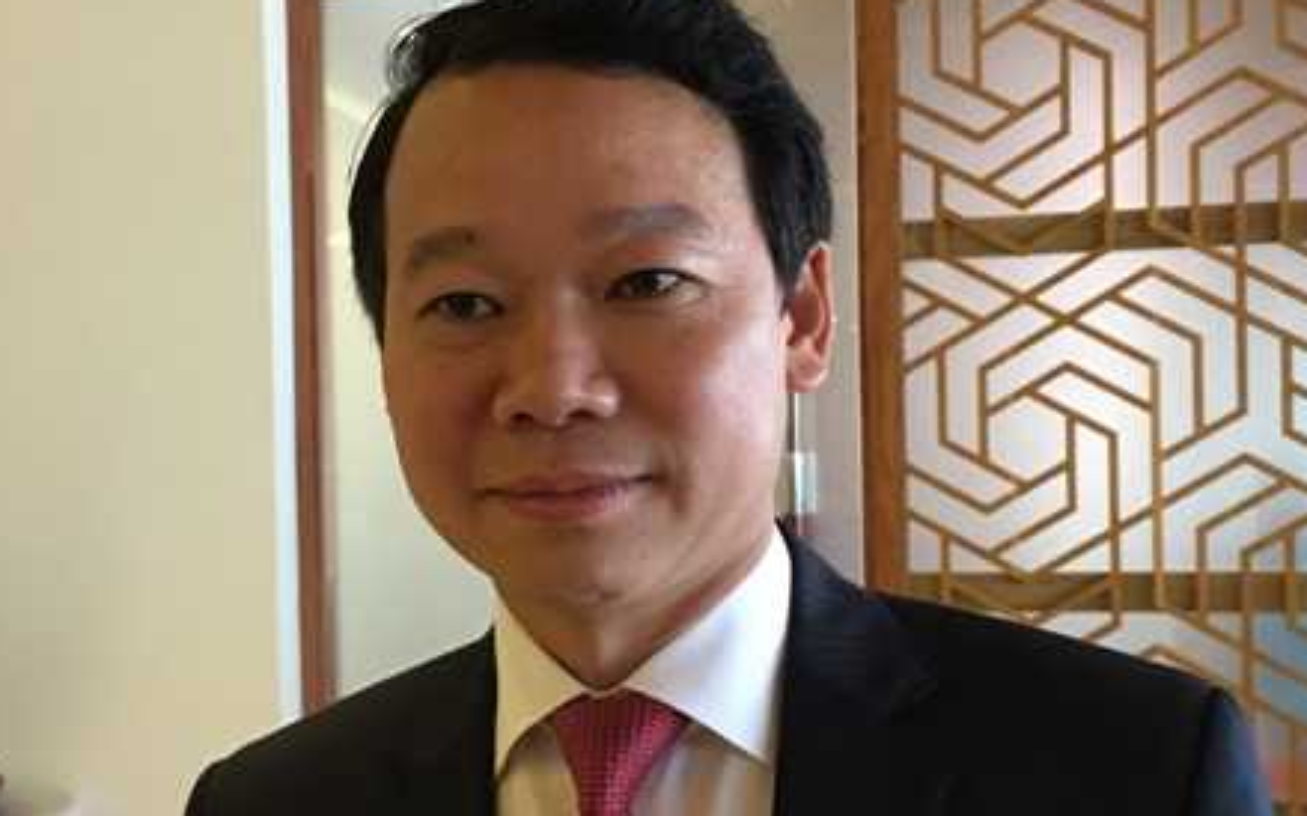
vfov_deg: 23.1
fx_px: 1994
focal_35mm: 56
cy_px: 476
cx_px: 509
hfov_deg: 36.1
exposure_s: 1/17
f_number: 2.2
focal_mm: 4.15
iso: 125
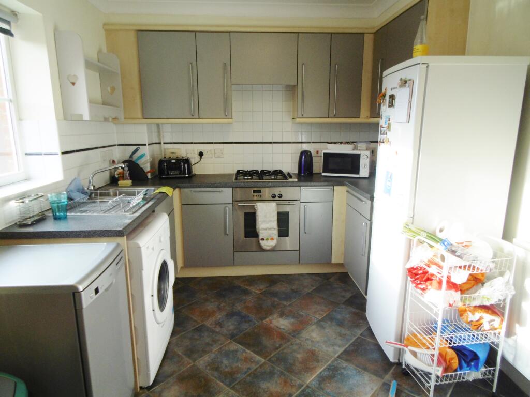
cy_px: 198
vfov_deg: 61.1
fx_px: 337
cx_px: 265
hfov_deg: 76.4
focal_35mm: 22
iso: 100
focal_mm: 4
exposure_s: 1/100
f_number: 3
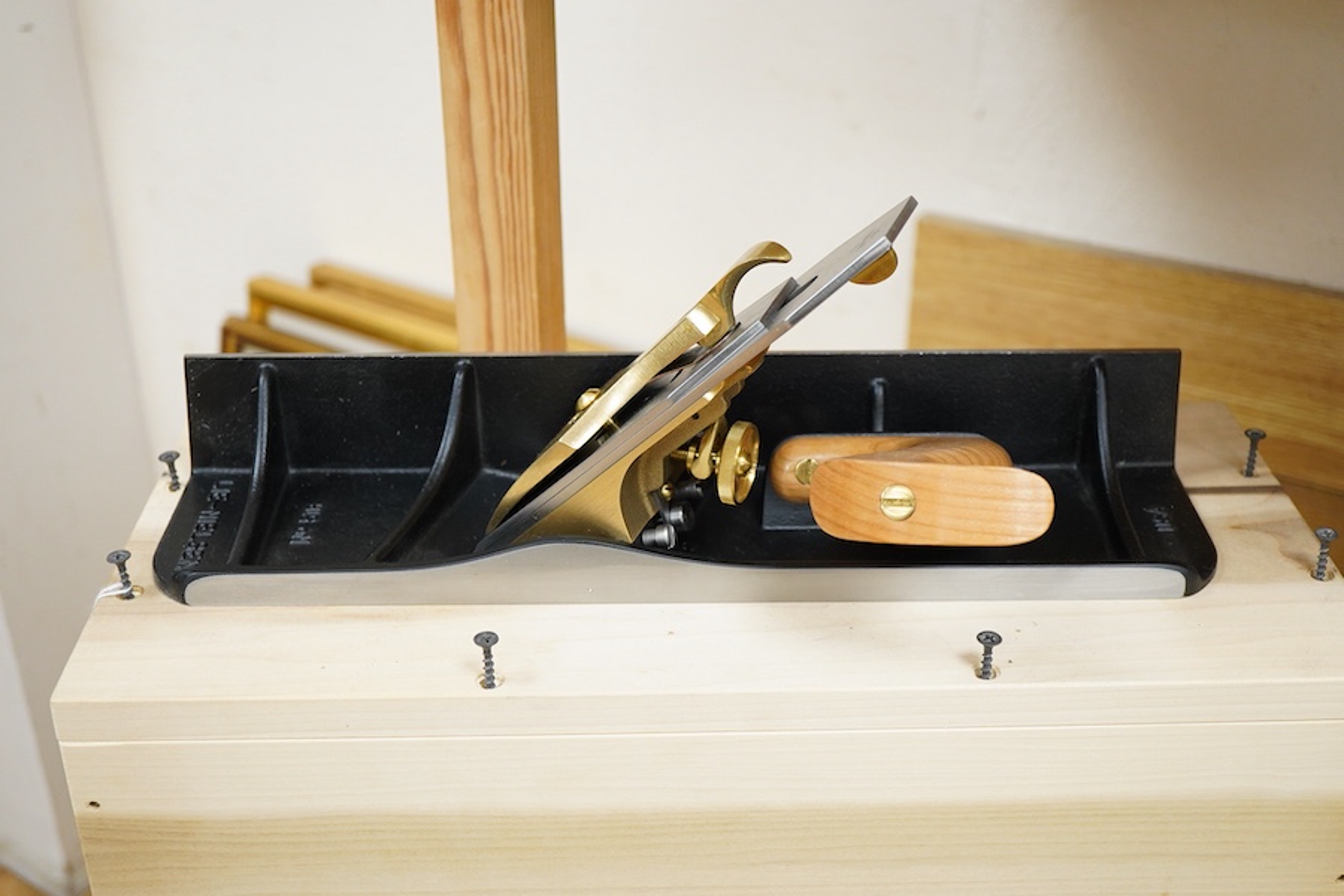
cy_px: 448
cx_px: 672
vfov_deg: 29.9
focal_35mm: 45
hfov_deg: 43.6
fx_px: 1680
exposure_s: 1/125
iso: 1250
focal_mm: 30
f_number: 3.5
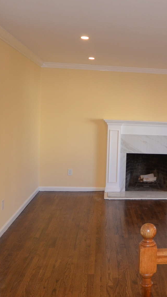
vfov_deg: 48.3
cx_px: 154
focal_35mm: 42
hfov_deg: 27.2
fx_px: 331
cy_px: 136
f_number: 4
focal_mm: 10
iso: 400
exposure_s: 1/125
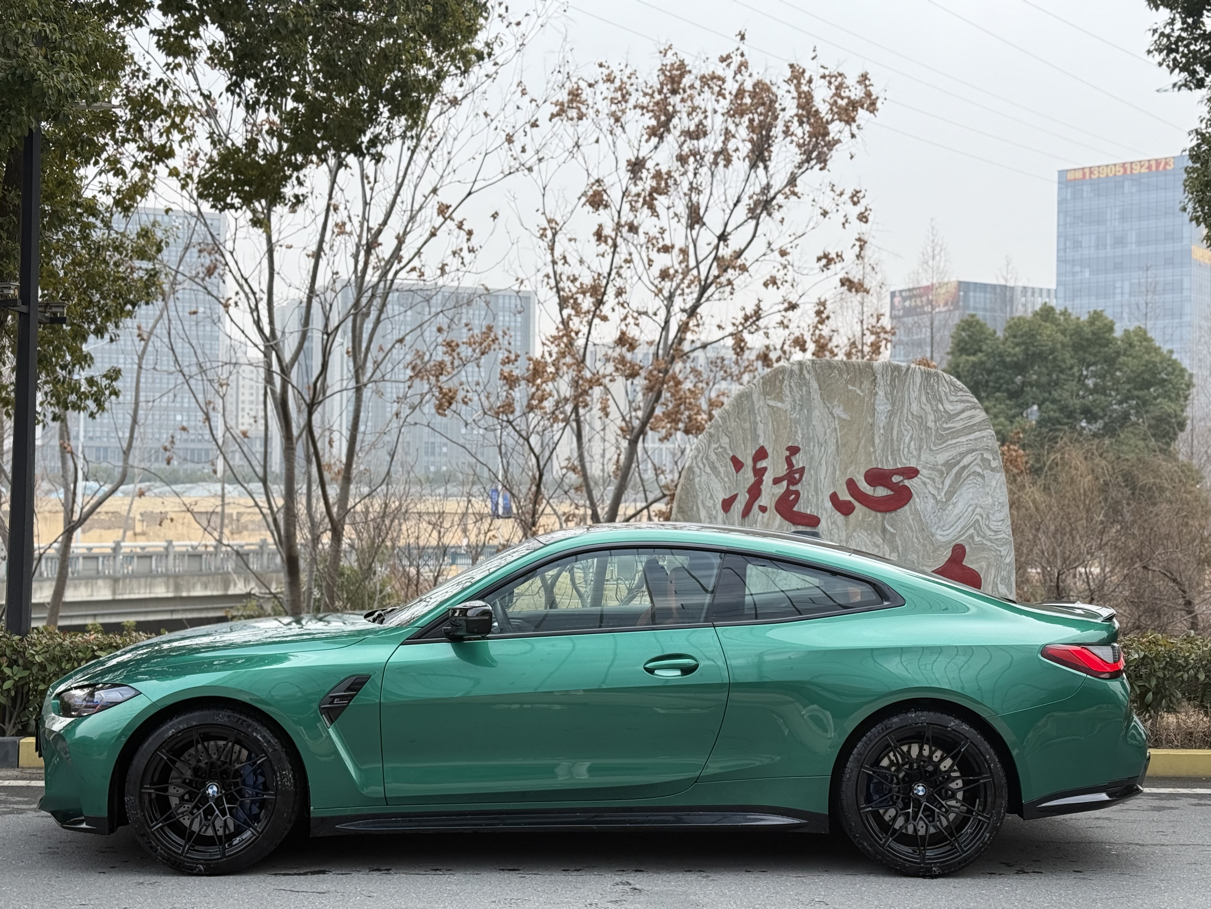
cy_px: 454
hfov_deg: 39.7
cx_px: 606
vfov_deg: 30.3
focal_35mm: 48
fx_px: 1679
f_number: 1.78
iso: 100
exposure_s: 1/939
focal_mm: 6.76
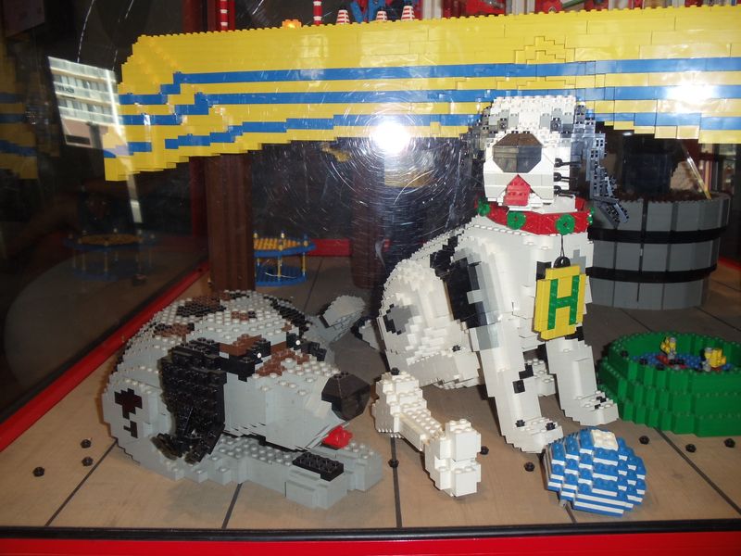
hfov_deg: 42.9
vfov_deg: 32.9
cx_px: 370
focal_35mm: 44
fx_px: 942
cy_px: 278
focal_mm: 6
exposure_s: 1/30
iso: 80
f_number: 3.5
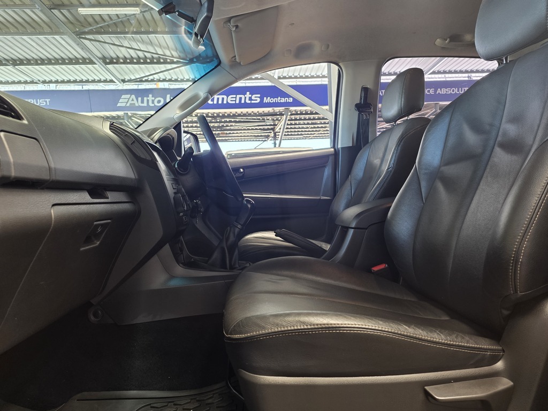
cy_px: 206
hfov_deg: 73.9
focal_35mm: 23
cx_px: 274
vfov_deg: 58.9
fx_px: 364
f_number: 1.7
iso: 200
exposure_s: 1/100
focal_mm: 6.25
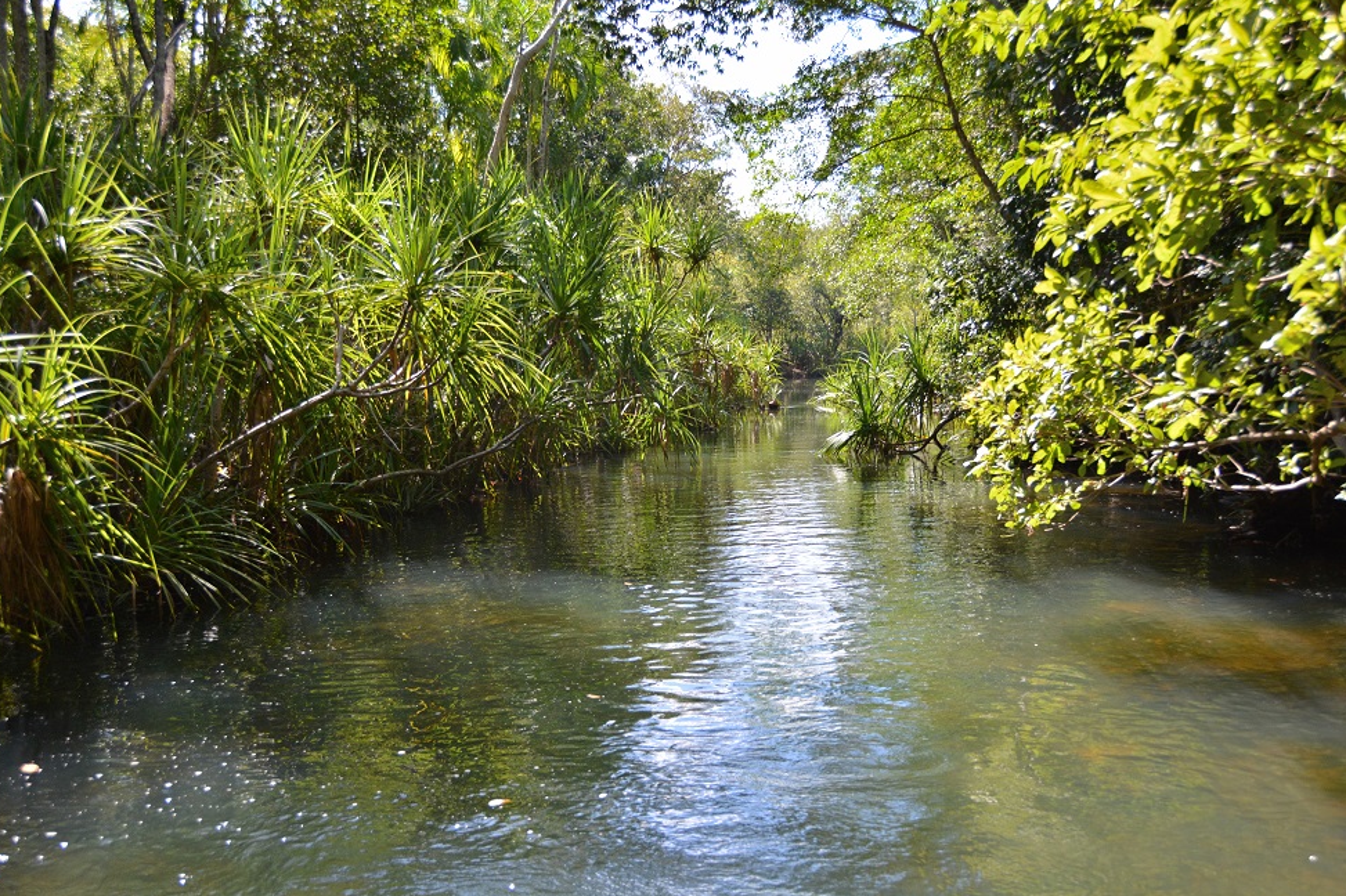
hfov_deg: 51.9
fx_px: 1383
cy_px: 440
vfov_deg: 35.9
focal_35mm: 37
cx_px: 674
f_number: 4
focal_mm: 24
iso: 400
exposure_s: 1/1000
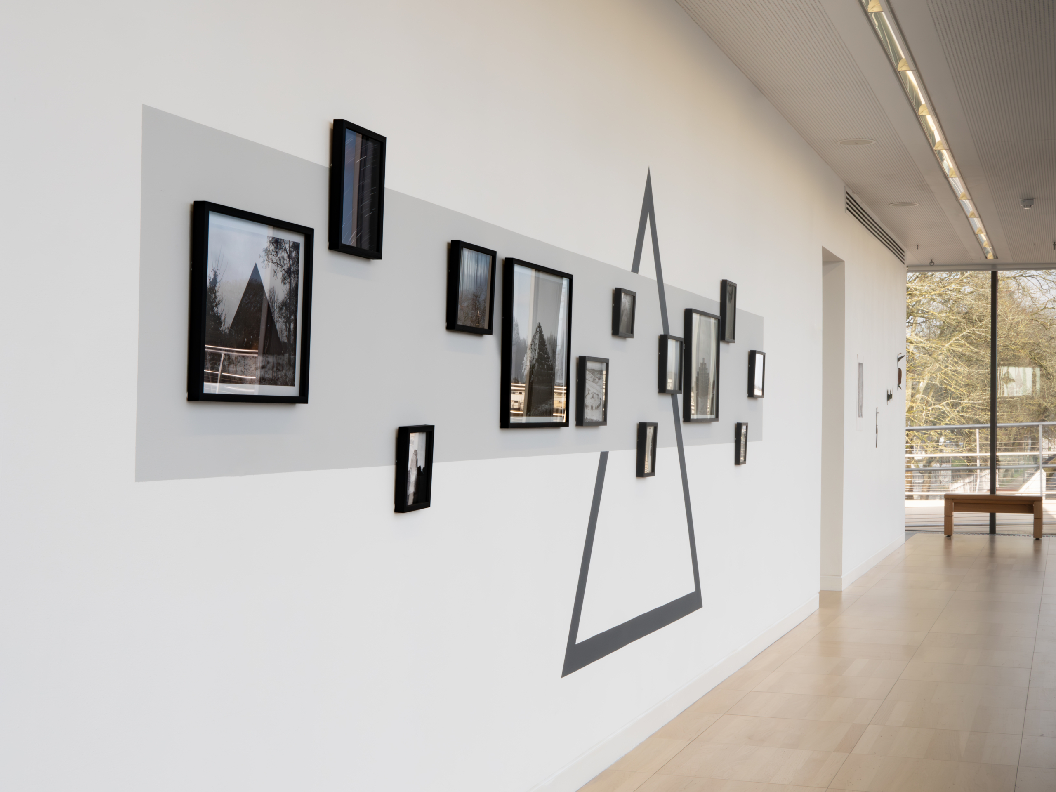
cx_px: 528
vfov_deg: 29.1
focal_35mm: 50
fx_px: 1525
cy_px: 396
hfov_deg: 38.2
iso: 400
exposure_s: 1/80
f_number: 16
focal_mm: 25
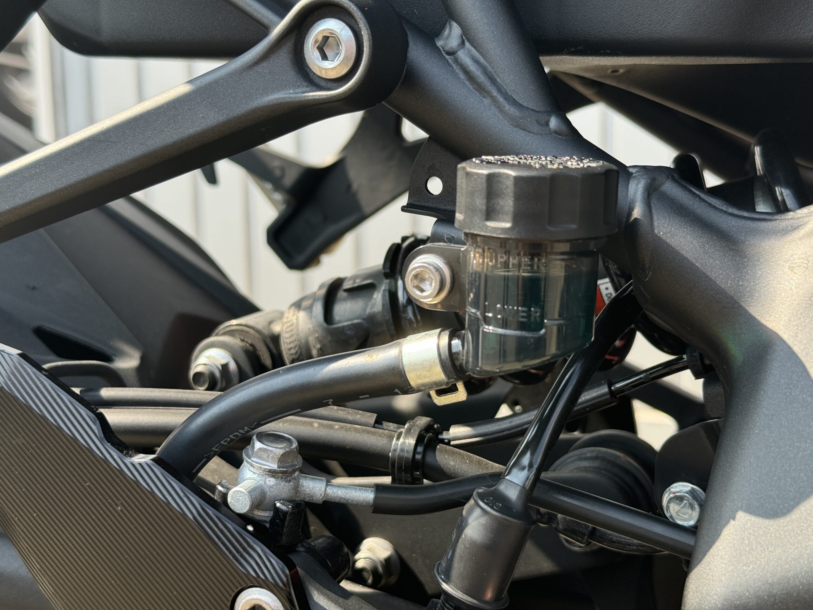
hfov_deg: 39.7
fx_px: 1127
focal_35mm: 48
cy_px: 305
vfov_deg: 30.3
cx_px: 406
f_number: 1.78
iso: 64
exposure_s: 1/633
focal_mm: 6.76
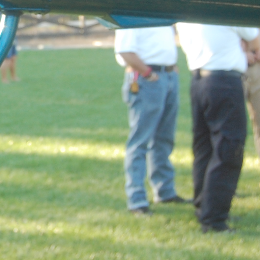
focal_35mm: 149
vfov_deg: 11.6
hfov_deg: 11.3
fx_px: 1266
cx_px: -105
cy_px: 5
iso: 360
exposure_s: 1/125
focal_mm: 30
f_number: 5.6
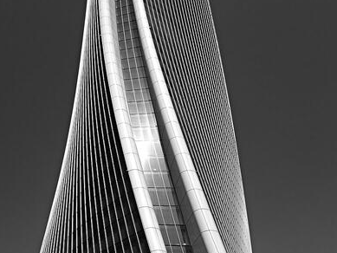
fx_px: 390
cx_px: 172
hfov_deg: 46.8
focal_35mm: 40
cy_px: 131
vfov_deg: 36.0
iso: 160
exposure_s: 1/250
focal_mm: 17.7
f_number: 9
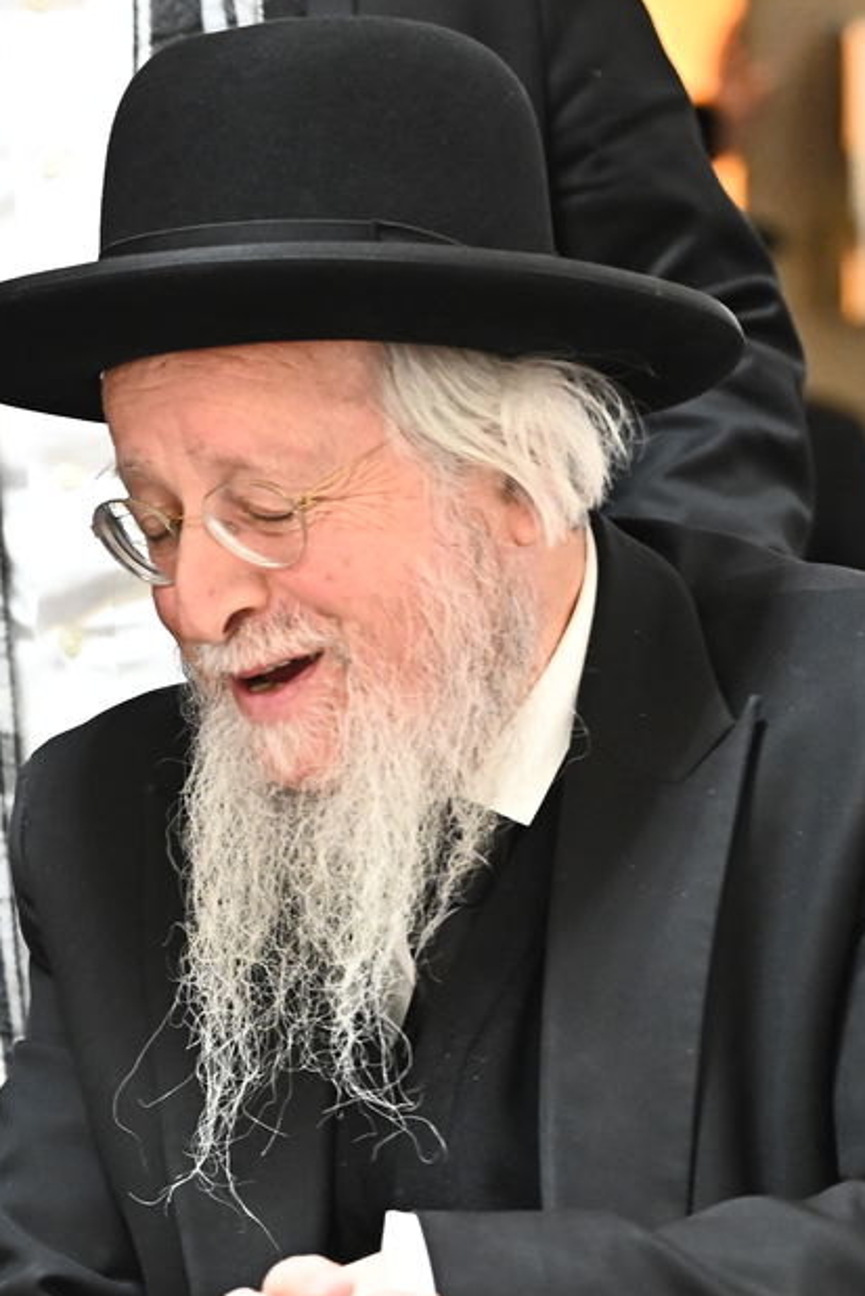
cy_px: 685
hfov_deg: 6.0
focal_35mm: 226
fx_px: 8140
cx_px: -295
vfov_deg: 9.1
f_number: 4.5
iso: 4000
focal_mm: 100
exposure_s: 1/160
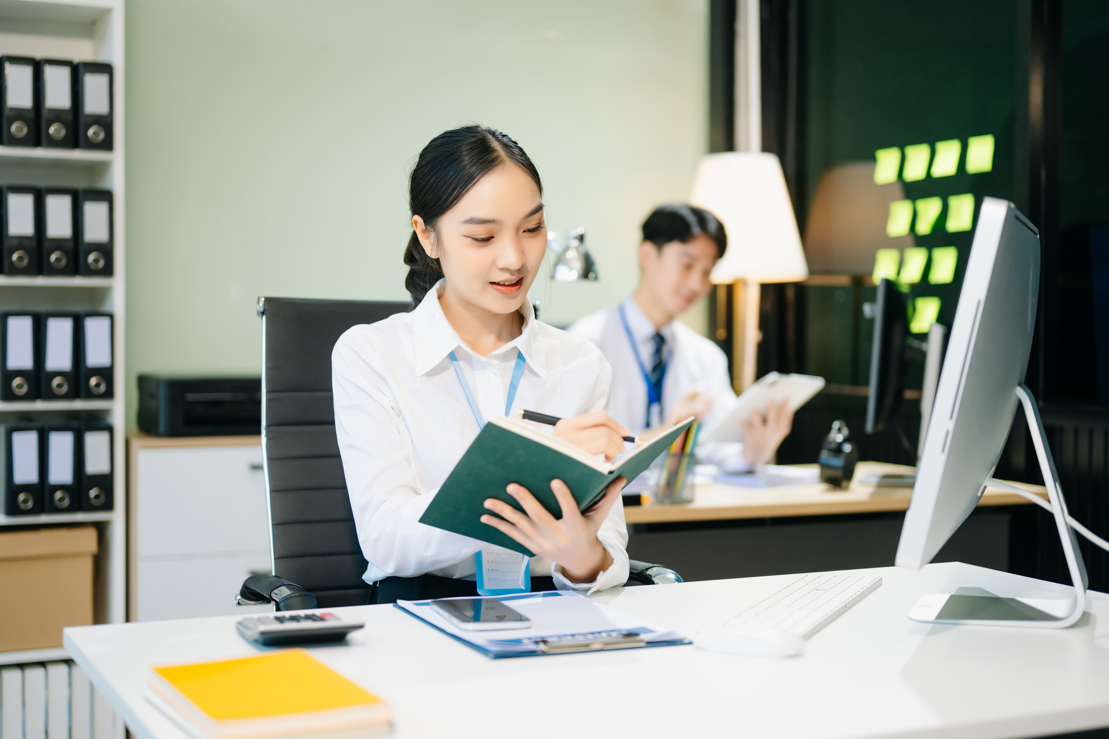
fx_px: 1540
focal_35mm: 50
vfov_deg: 27.0
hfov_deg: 39.6
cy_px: 370
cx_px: 554
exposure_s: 1/250
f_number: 2
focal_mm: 50
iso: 320
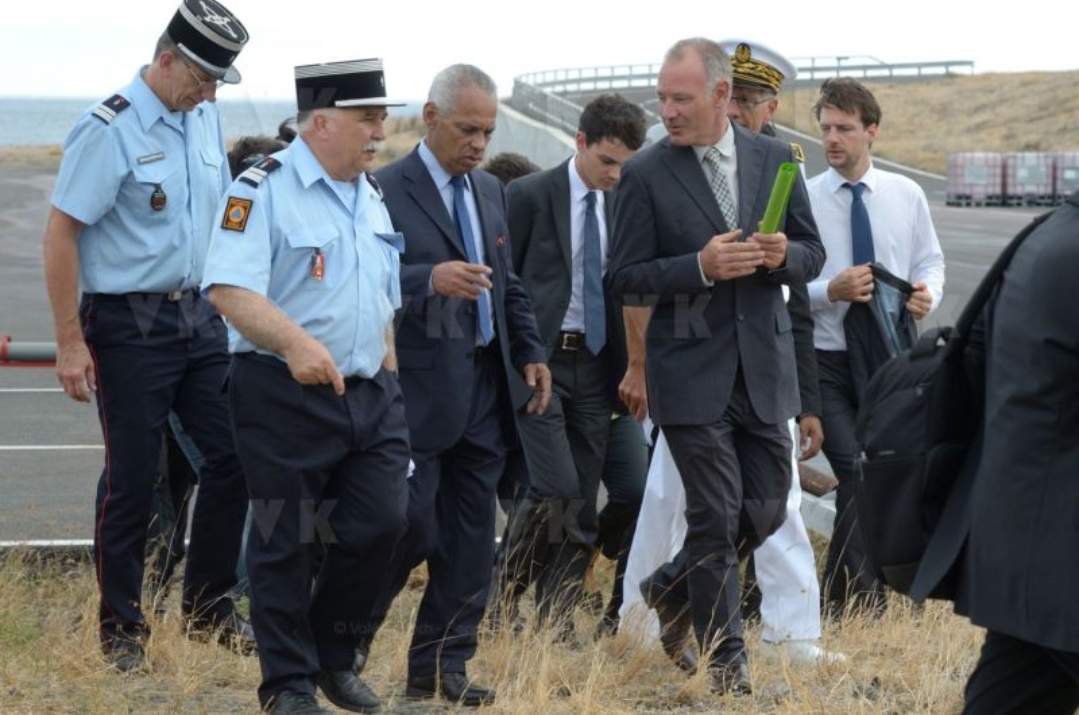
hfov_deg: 14.0
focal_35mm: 147
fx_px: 4397
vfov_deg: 9.3
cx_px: 540
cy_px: 358
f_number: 8
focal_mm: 98
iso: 400
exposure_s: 1/400
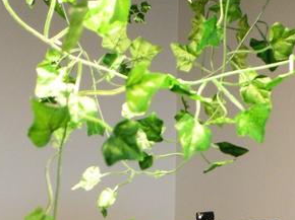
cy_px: 522
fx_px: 1465
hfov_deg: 11.5
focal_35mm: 172
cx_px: 54
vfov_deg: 8.0
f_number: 6.3
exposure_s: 1/20
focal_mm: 18
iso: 400
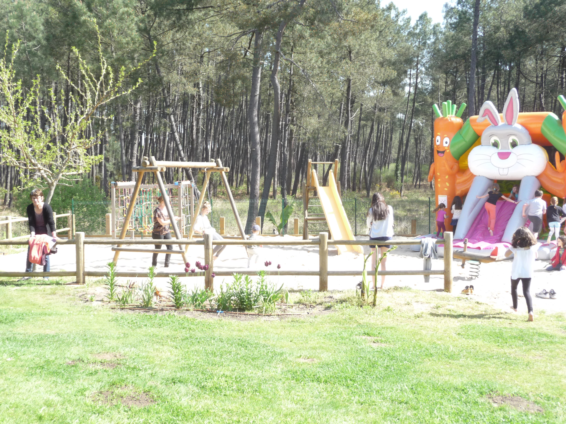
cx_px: 283
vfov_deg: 36.0
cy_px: 212
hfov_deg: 46.8
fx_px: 654
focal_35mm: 40
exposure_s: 1/160
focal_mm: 6.7
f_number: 3.9
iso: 100
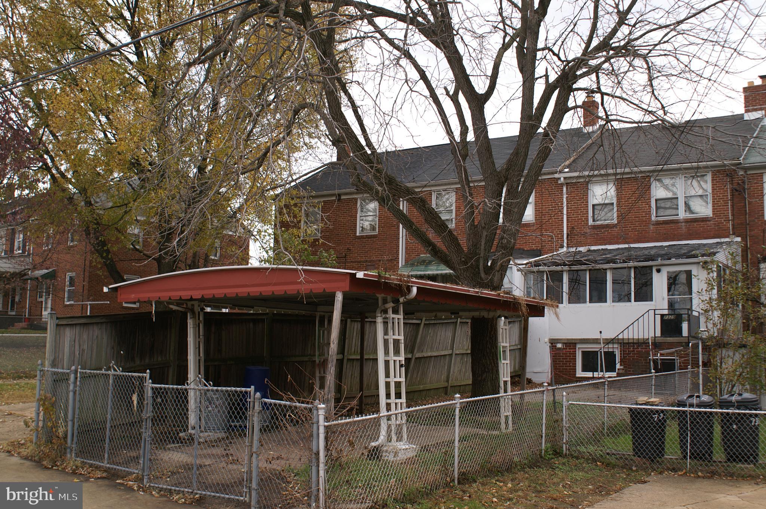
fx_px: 893
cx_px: 383
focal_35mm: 42
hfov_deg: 46.4
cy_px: 254
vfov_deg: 31.8
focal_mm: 28
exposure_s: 1/60
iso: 100
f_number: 5
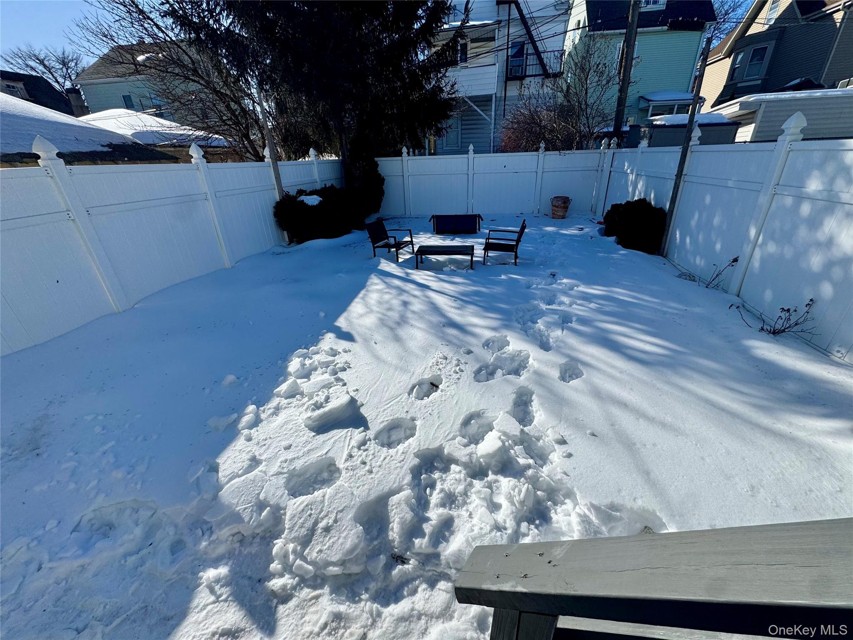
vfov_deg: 85.7
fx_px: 345
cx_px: 426
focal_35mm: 14
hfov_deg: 102.1
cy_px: 320
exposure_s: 1/3717
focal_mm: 2.22
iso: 32
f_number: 2.2
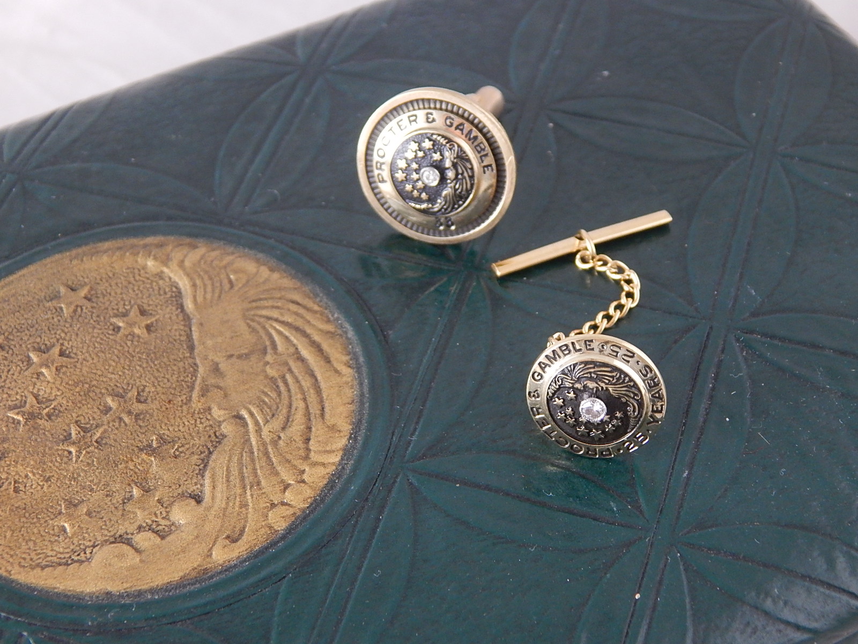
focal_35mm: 69
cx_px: 429
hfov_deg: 28.2
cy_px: 322
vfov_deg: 21.3
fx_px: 1710
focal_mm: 12.3
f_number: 4.1
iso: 400
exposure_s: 1/25
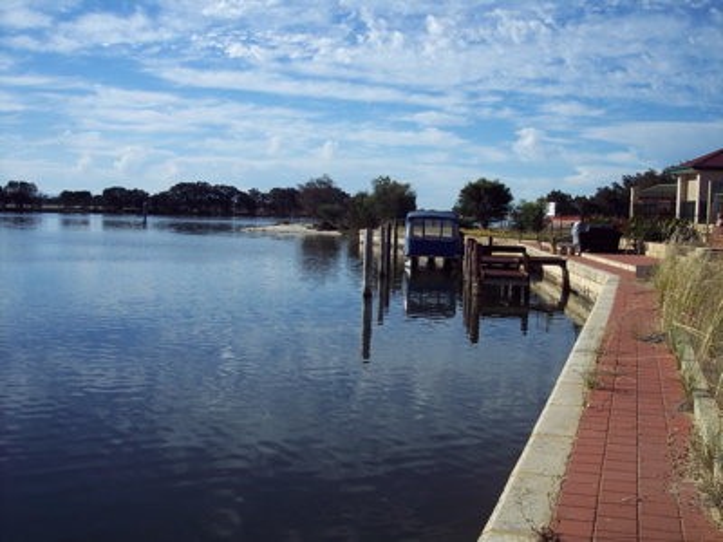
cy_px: 271
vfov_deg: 36.8
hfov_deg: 47.9
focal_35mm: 39
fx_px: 815
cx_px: 362
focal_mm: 8
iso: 100
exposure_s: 1/750
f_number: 5.6
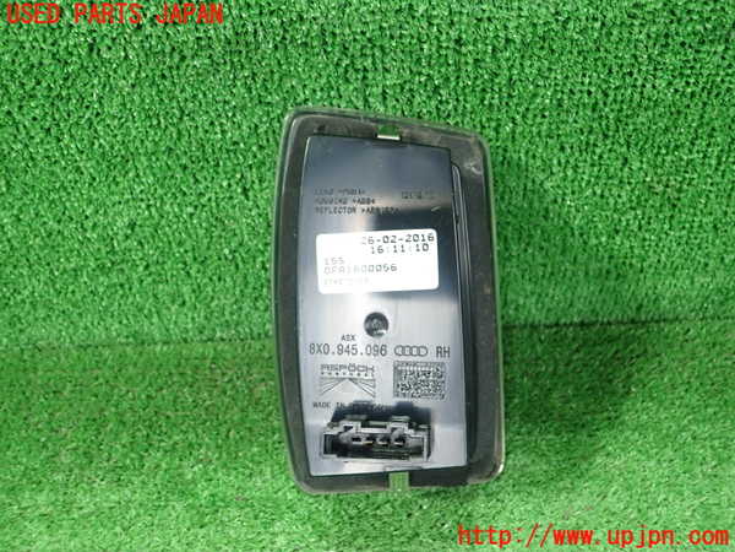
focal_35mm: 30
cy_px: 276
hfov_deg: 60.0
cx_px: 368
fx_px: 637
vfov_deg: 46.8
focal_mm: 5.5
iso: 640
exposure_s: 1/125
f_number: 2.3
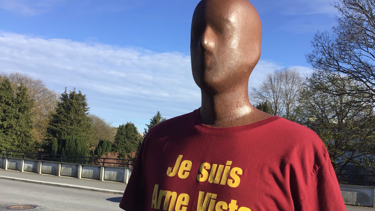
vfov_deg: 34.6
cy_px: 123
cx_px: 187
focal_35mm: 34
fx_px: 338
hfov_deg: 58.0
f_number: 2.4
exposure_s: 1/849
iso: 25
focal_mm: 3.3
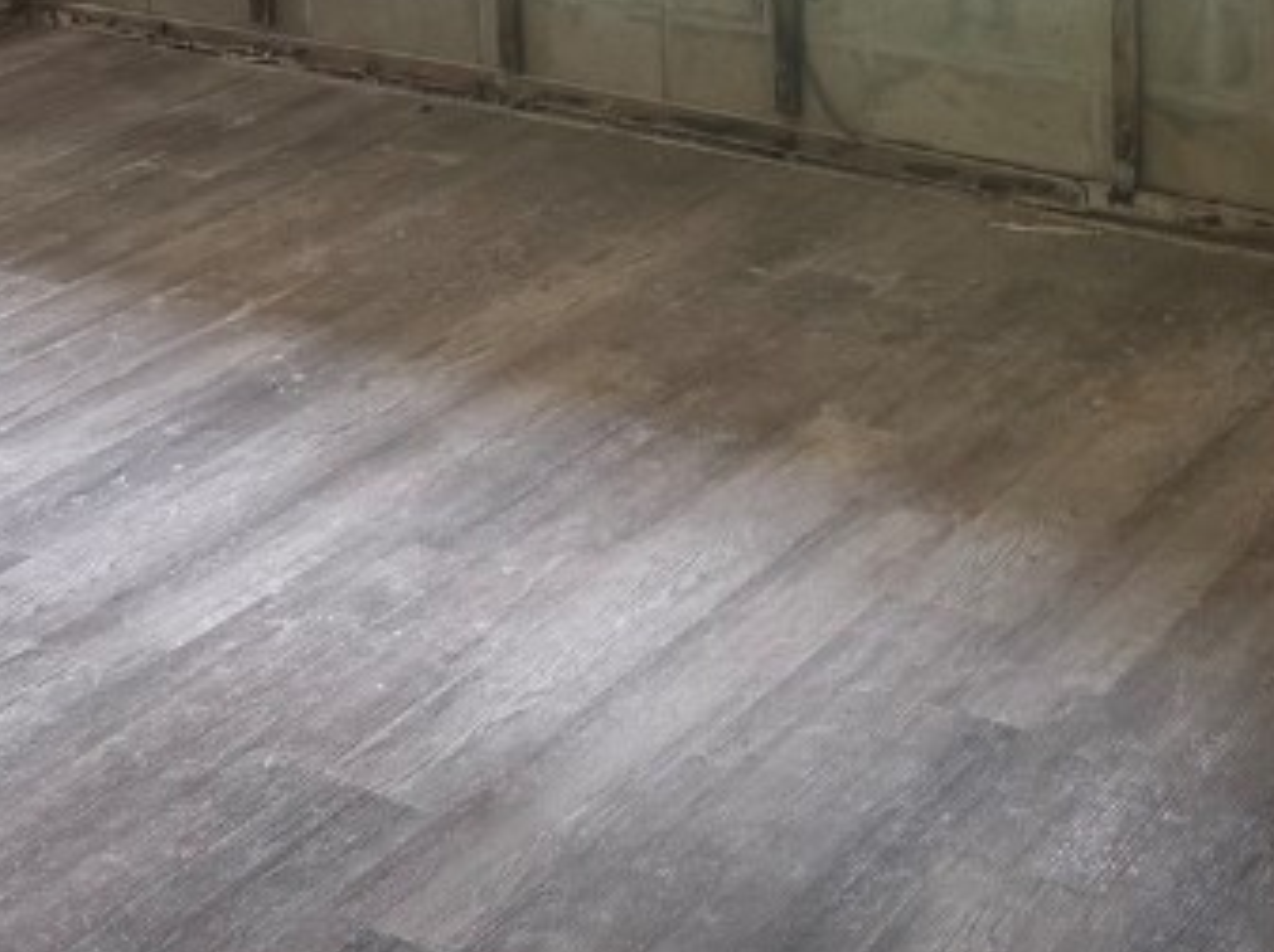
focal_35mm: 73
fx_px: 2684
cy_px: -450
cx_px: 832
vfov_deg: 18.1
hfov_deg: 26.6
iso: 100
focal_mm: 6.76
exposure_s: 1/140
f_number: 1.78
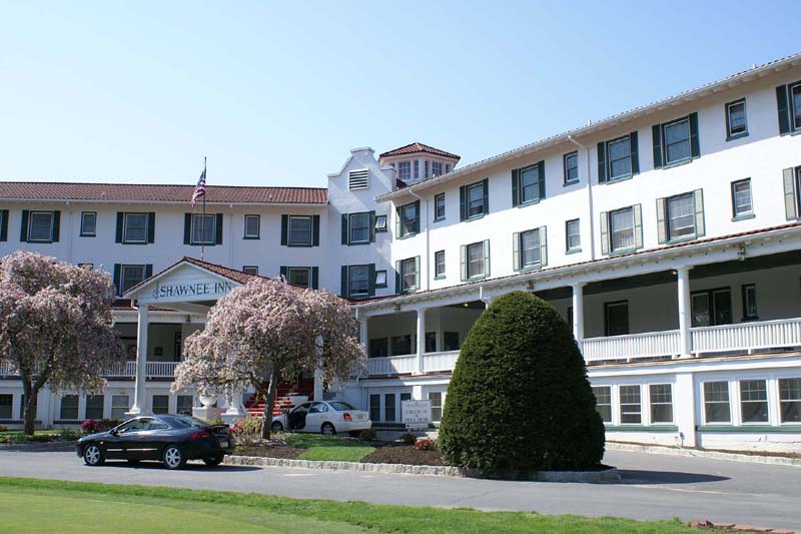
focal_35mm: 39
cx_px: 400
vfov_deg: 34.2
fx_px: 868
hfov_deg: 49.6
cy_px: 267
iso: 100
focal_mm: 26
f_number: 9
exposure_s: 1/125
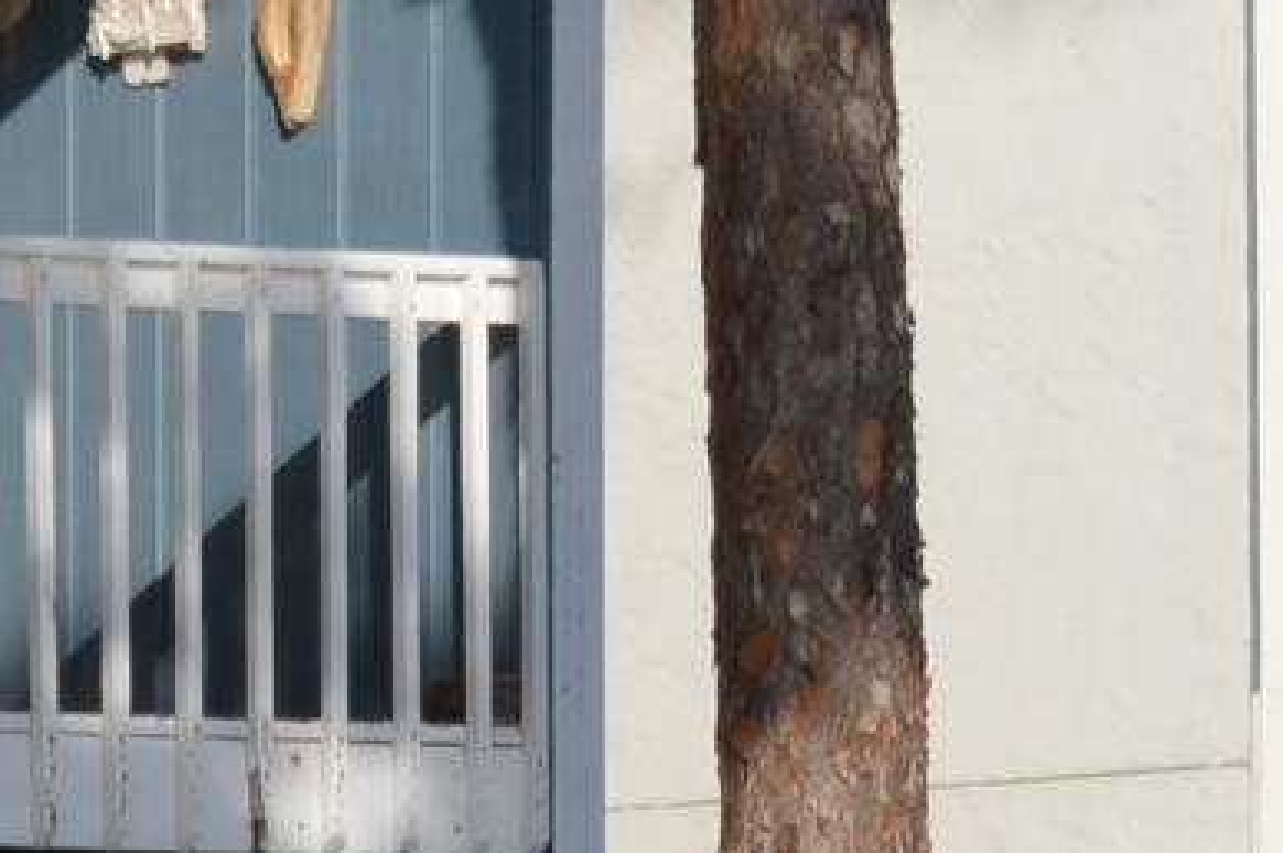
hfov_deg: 3.2
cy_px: 1656
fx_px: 22713
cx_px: -119
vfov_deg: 2.1
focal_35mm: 638
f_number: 9
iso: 100
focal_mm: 55
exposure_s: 1/320
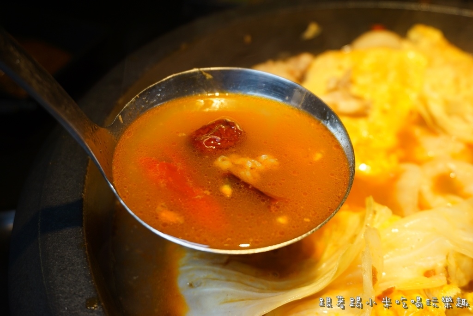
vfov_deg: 30.9
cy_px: 158
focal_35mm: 44
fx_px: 572
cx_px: 236
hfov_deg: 45.0
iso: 200
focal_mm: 29
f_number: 4.5
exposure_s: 1/60
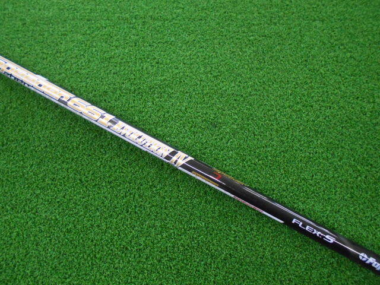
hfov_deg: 67.3
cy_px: 142
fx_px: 285
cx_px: 190
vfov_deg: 53.1
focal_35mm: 26
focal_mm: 4.6
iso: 800
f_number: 3.2
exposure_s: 1/125
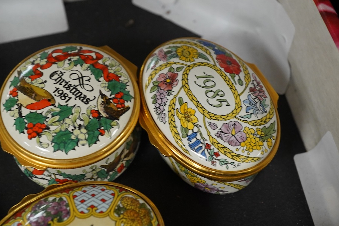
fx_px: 527
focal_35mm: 56
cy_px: 101
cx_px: 152
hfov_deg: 35.6
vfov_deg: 24.2
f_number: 6.3
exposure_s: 1/100
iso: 2500
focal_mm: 30
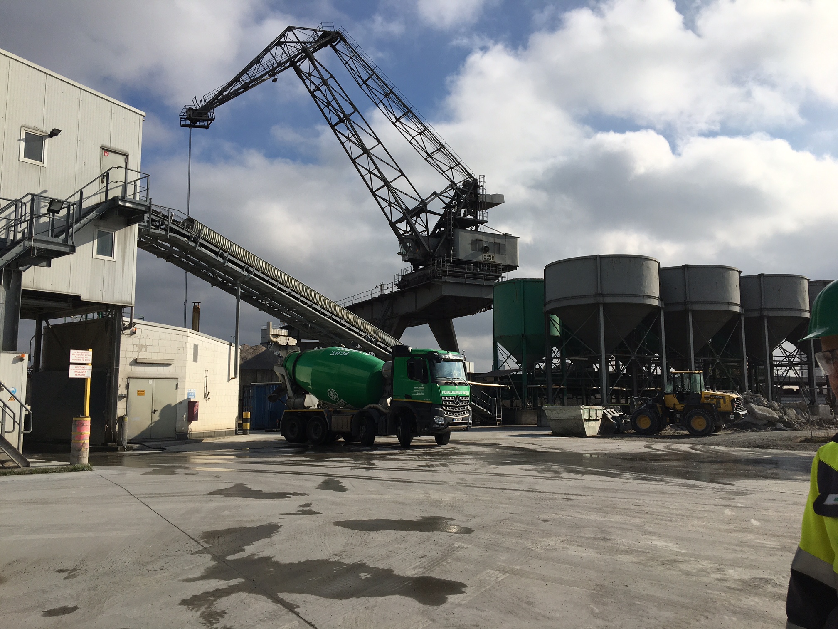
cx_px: 419
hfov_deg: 61.7
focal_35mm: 29
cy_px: 314
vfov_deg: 48.2
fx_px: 702
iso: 25
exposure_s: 1/3663
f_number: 2.2
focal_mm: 4.15
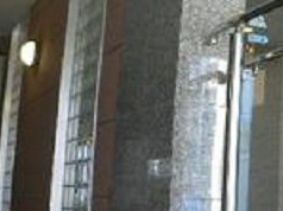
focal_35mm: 97
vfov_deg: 15.2
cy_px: 96
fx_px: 792
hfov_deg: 18.7
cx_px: 376
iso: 200
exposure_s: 1/20
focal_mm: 6
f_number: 2.8
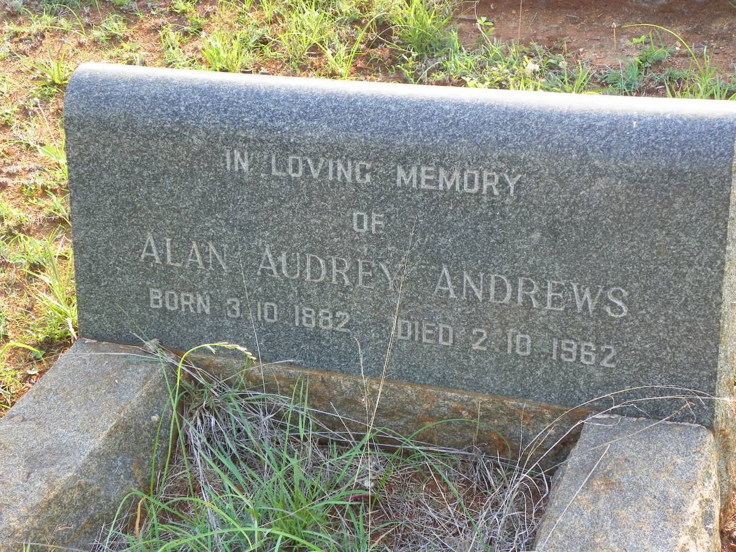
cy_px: 276
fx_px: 1403
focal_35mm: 66
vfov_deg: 22.3
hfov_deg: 29.4
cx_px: 368
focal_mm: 11.8
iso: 64
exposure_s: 1/60
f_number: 3.5
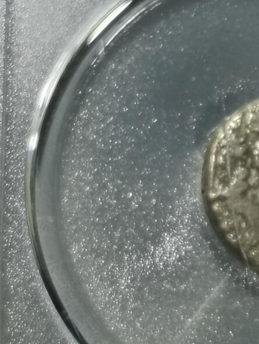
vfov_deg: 9.8
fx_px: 1994
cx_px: 286
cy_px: 27
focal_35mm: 200
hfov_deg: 7.4
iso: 64
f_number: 1.8
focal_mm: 5.58
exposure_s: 1/100
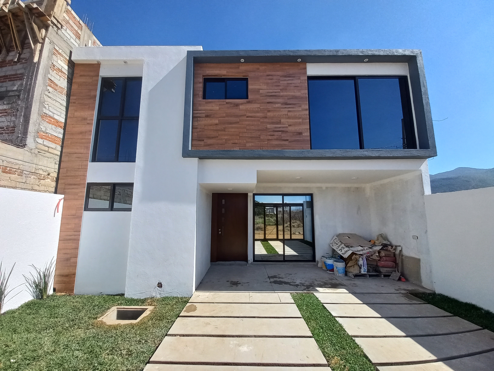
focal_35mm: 13
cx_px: 247
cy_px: 186
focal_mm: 1.42
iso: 40
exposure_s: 1/1221
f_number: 2.2
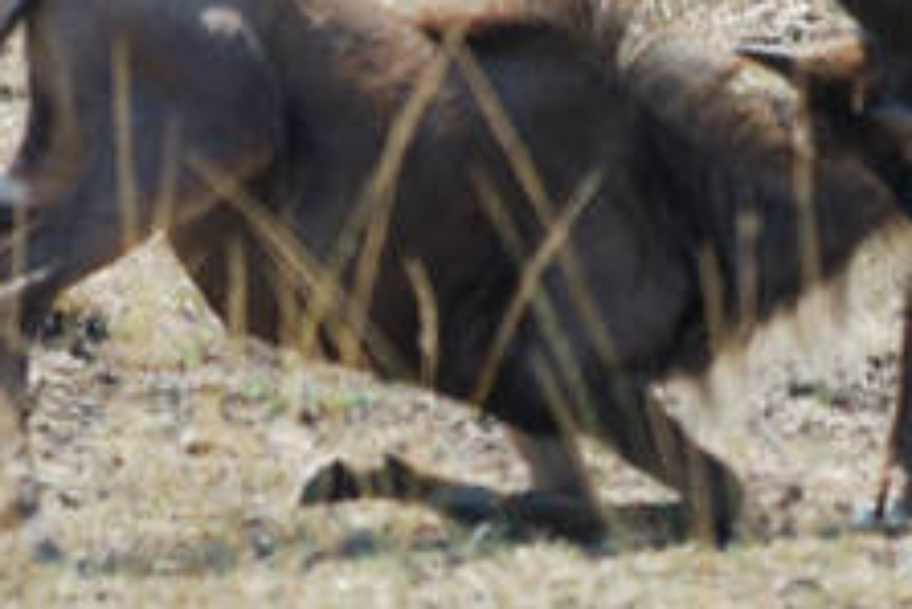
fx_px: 47757
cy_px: -94
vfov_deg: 0.7
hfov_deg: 1.1
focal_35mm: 1884
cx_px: 887
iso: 250
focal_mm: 400
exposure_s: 1/400
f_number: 5.6
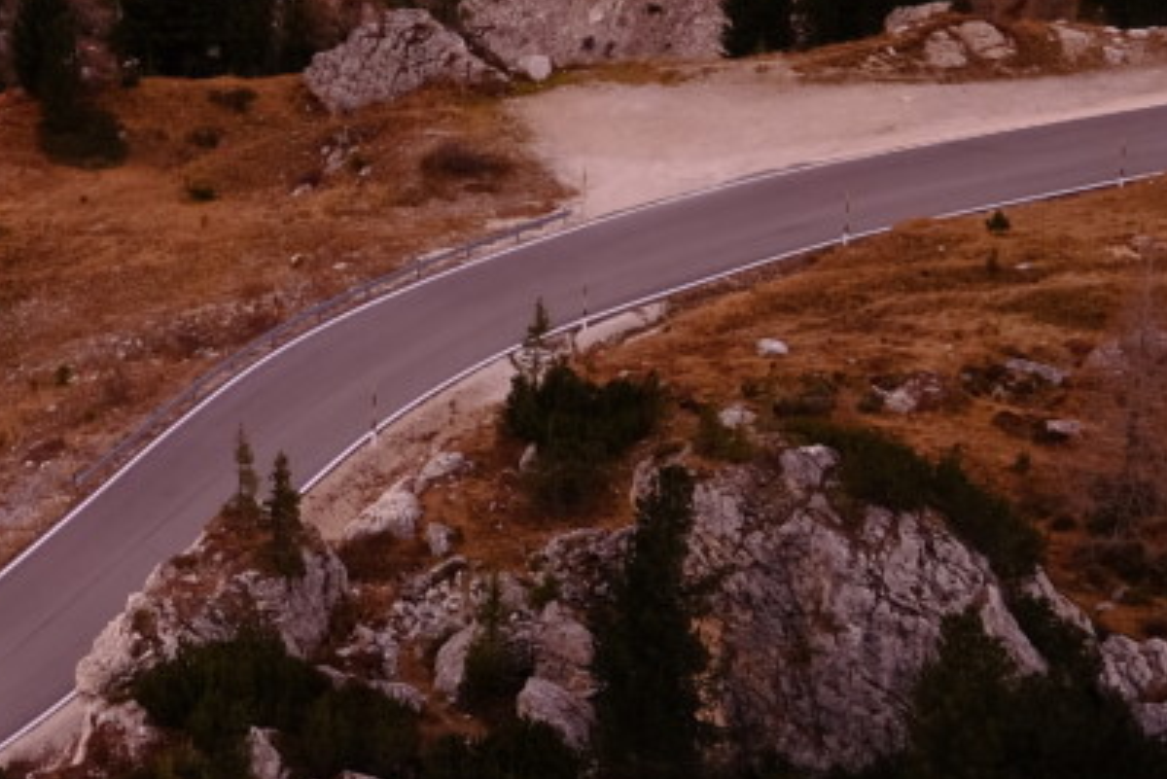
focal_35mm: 81
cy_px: -266
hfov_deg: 23.6
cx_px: -105
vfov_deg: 15.9
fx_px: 2627
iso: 80
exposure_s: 1
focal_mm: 13.2
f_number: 10
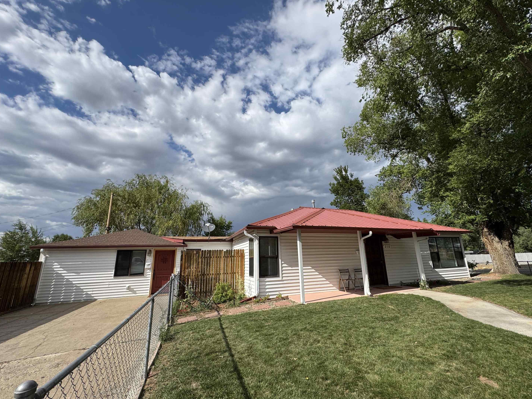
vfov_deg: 81.7
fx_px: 231
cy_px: 201
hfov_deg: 98.1
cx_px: 280
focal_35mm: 15
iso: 50
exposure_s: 1/3247
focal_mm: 2.22
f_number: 2.2
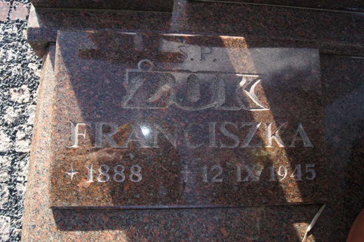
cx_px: 182
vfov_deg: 47.9
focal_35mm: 27
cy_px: 121
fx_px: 273
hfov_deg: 67.4
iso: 200
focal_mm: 18
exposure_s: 1/160
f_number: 5.6
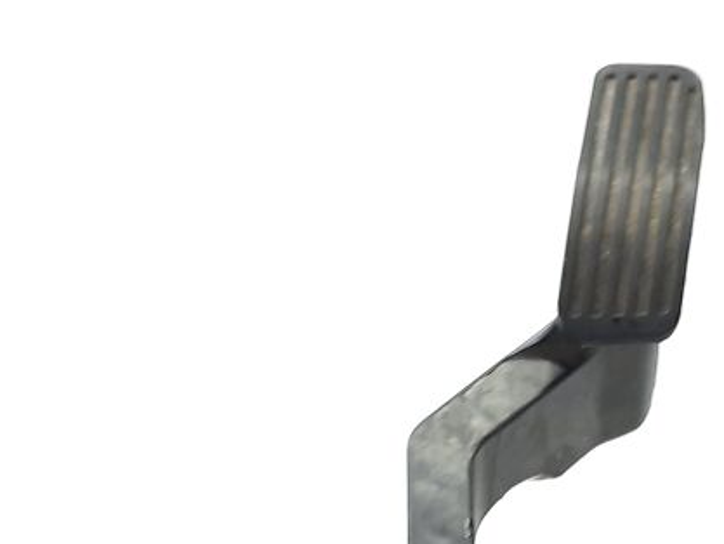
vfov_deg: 18.5
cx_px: 568
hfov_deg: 26.6
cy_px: 772
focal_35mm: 72
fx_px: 1506
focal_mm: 4.6
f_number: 2
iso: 125
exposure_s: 1/50
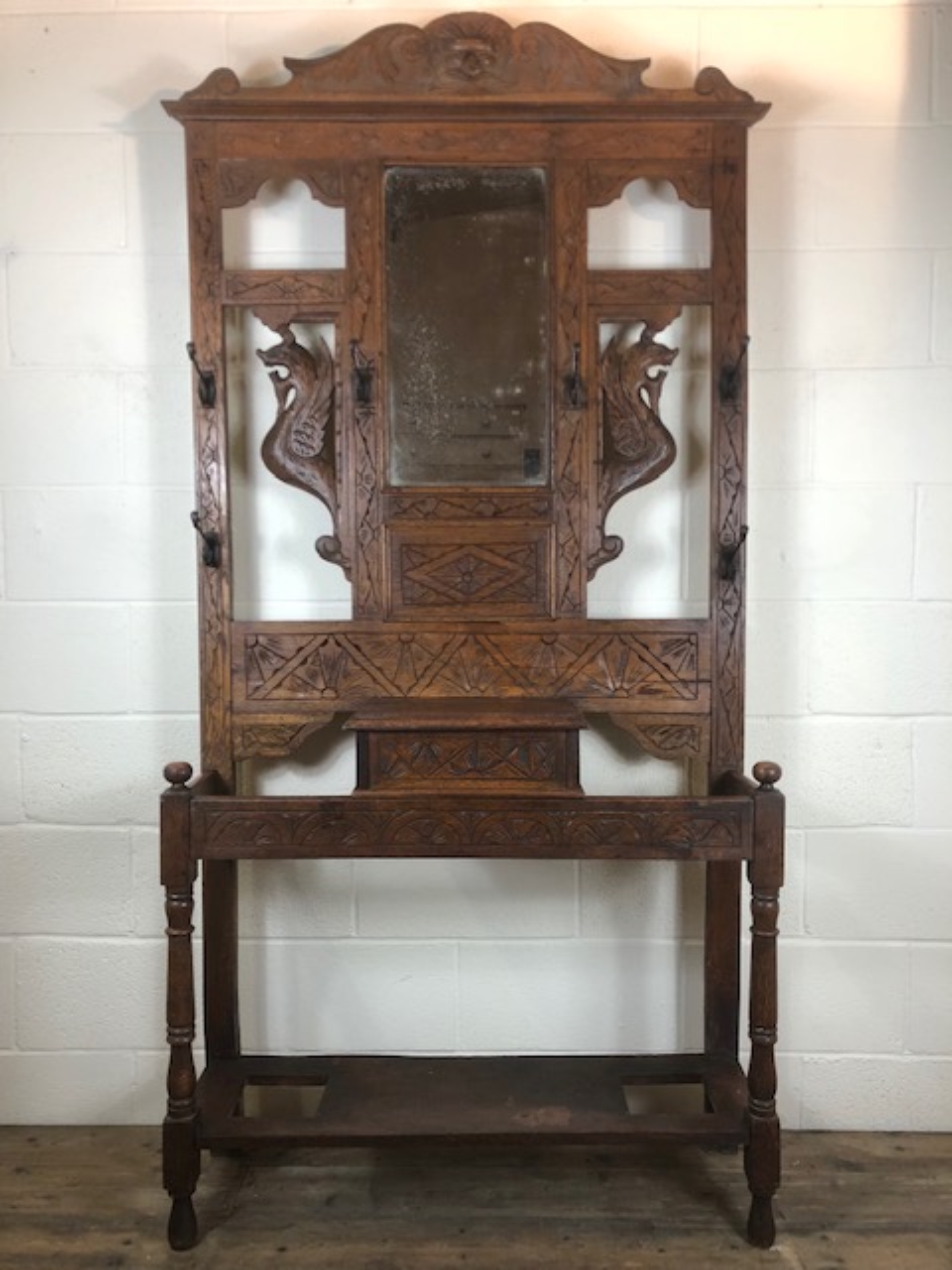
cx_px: 476
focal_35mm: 28
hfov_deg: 49.7
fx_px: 1027
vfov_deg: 63.4
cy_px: 635
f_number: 1.8
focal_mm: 4
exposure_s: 1/33
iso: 32
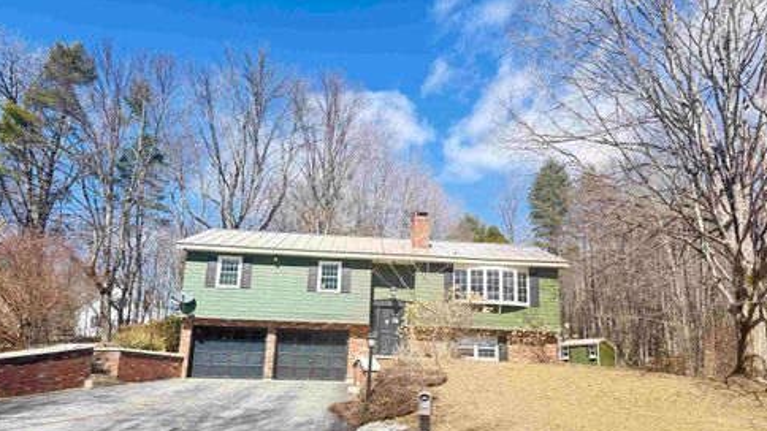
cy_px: 269
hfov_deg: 69.9
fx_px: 549
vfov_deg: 42.6
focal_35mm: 27
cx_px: 388
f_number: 1.78
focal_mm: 6.76
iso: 100
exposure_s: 1/1689
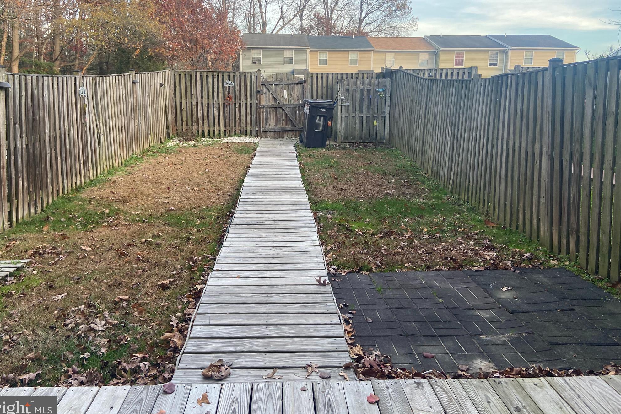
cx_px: 300
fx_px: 483
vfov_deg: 46.3
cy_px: 181
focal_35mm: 28
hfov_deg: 65.5
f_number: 1.8
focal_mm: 4.25
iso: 40
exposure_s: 1/122
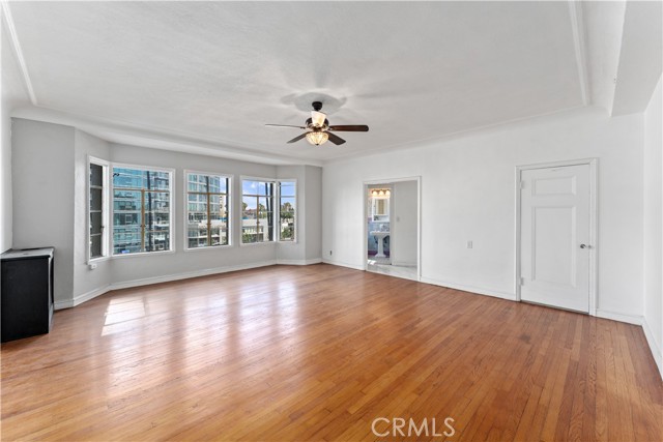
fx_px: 258
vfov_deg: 81.2
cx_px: 332
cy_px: 221
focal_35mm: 14
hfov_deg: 104.2
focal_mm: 14
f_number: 7.1
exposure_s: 1/10
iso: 400
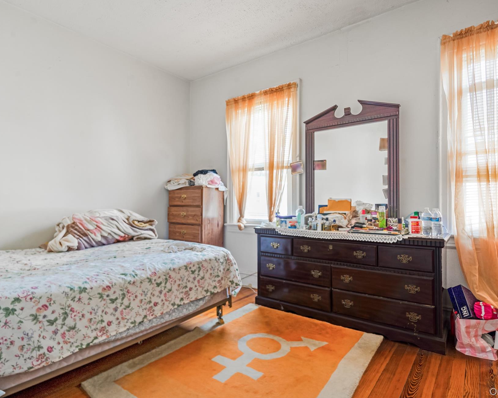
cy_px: 191
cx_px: 240
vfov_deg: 68.1
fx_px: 295
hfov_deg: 80.3
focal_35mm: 20
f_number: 9
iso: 250
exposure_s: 1/5
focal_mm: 17
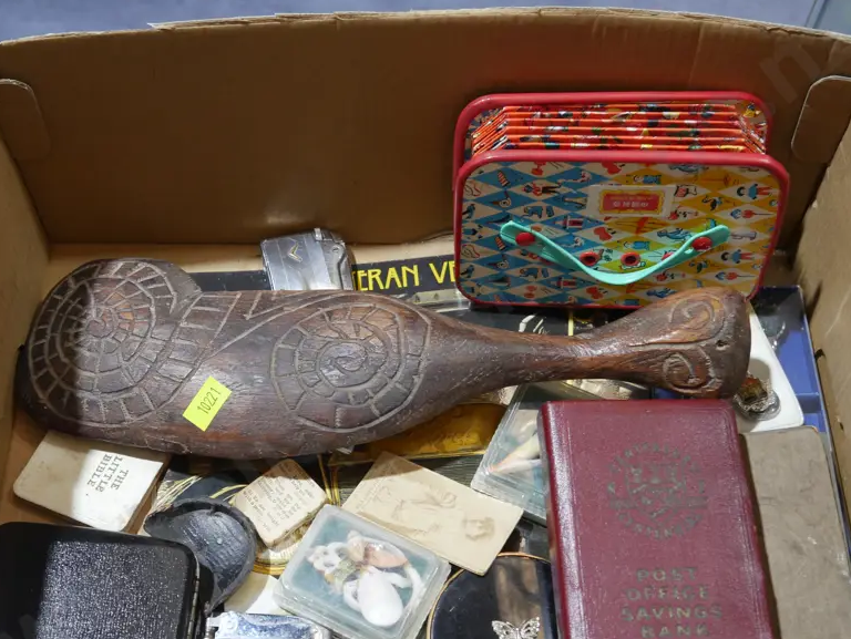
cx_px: 396
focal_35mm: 48
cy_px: 366
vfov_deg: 30.3
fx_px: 1181
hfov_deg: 39.6
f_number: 4
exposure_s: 1/60
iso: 400
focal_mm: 18
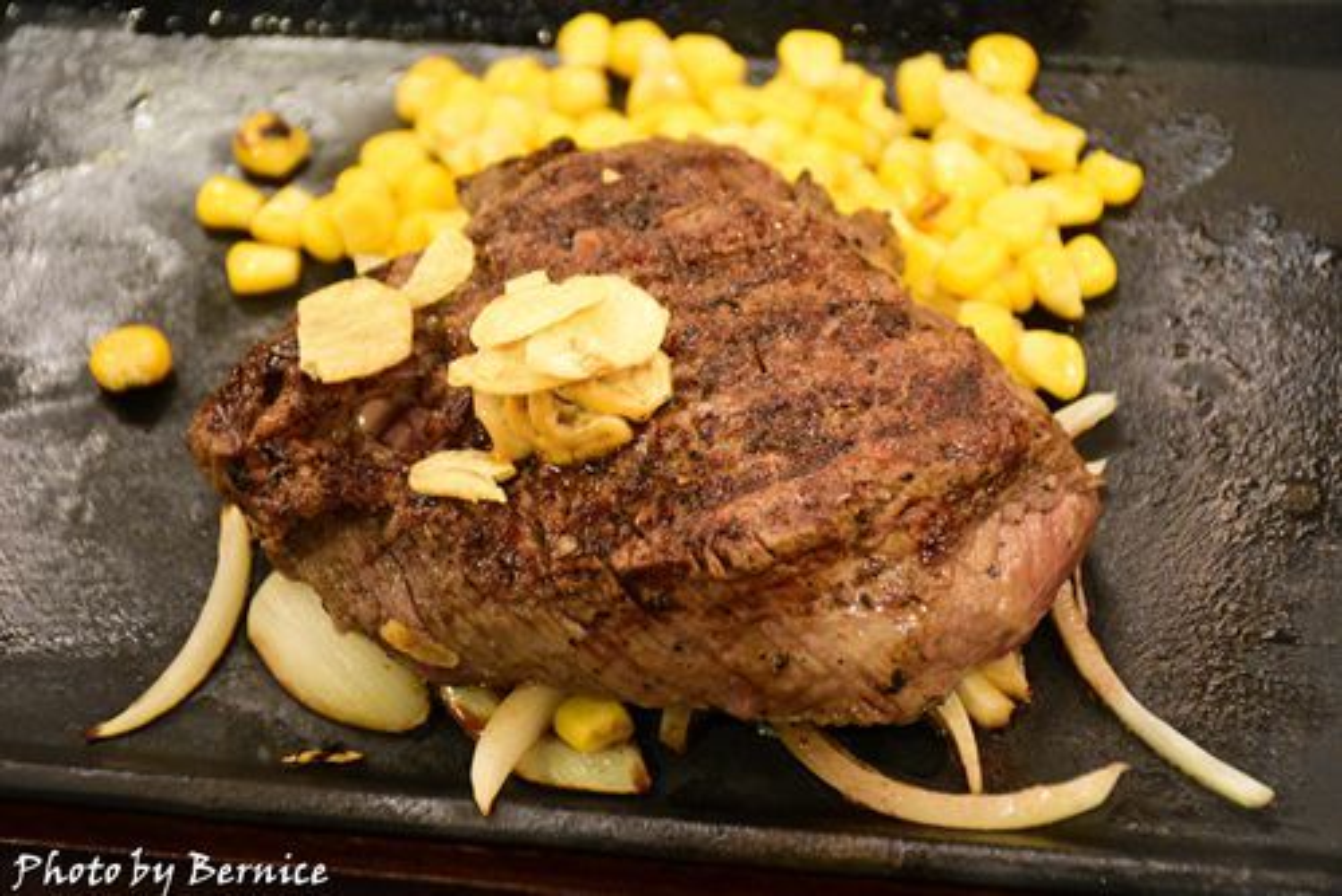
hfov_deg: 20.6
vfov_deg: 13.8
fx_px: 3692
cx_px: 671
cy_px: 448
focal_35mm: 99
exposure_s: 1/40
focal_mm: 66
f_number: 5.6
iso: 6400
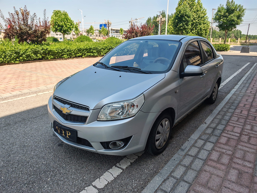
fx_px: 178
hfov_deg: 71.6
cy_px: 96
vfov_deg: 56.8
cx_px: 128
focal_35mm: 24
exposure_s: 1/800
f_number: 2
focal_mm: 6.83
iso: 50
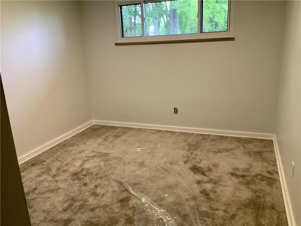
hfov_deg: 61.7
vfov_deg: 48.2
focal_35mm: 29
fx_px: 252
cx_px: 150
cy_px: 113
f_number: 1.8
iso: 250
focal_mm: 3
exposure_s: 1/40
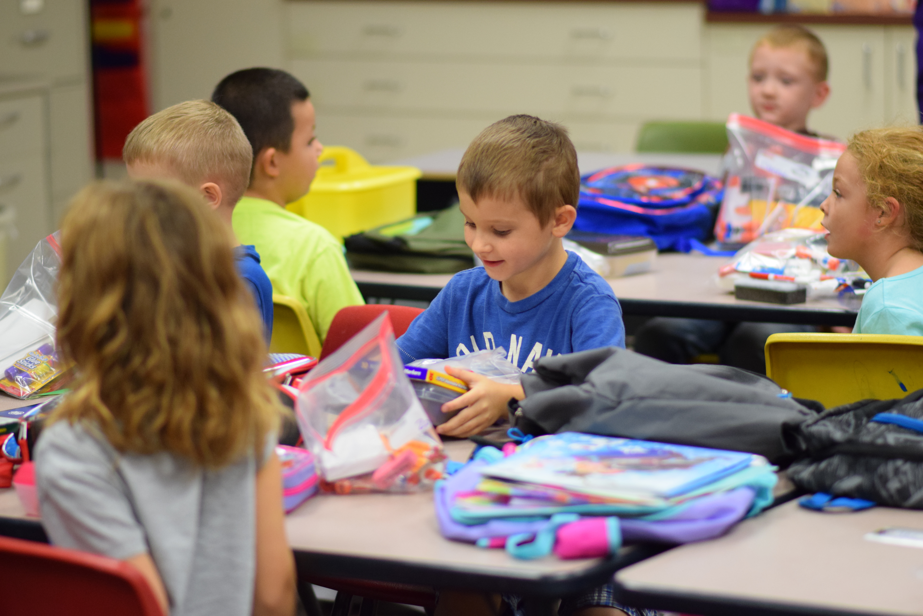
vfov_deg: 10.8
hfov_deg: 16.1
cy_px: 308
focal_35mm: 128
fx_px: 3269
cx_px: 462
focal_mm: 85
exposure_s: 1/500
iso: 1400
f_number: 2
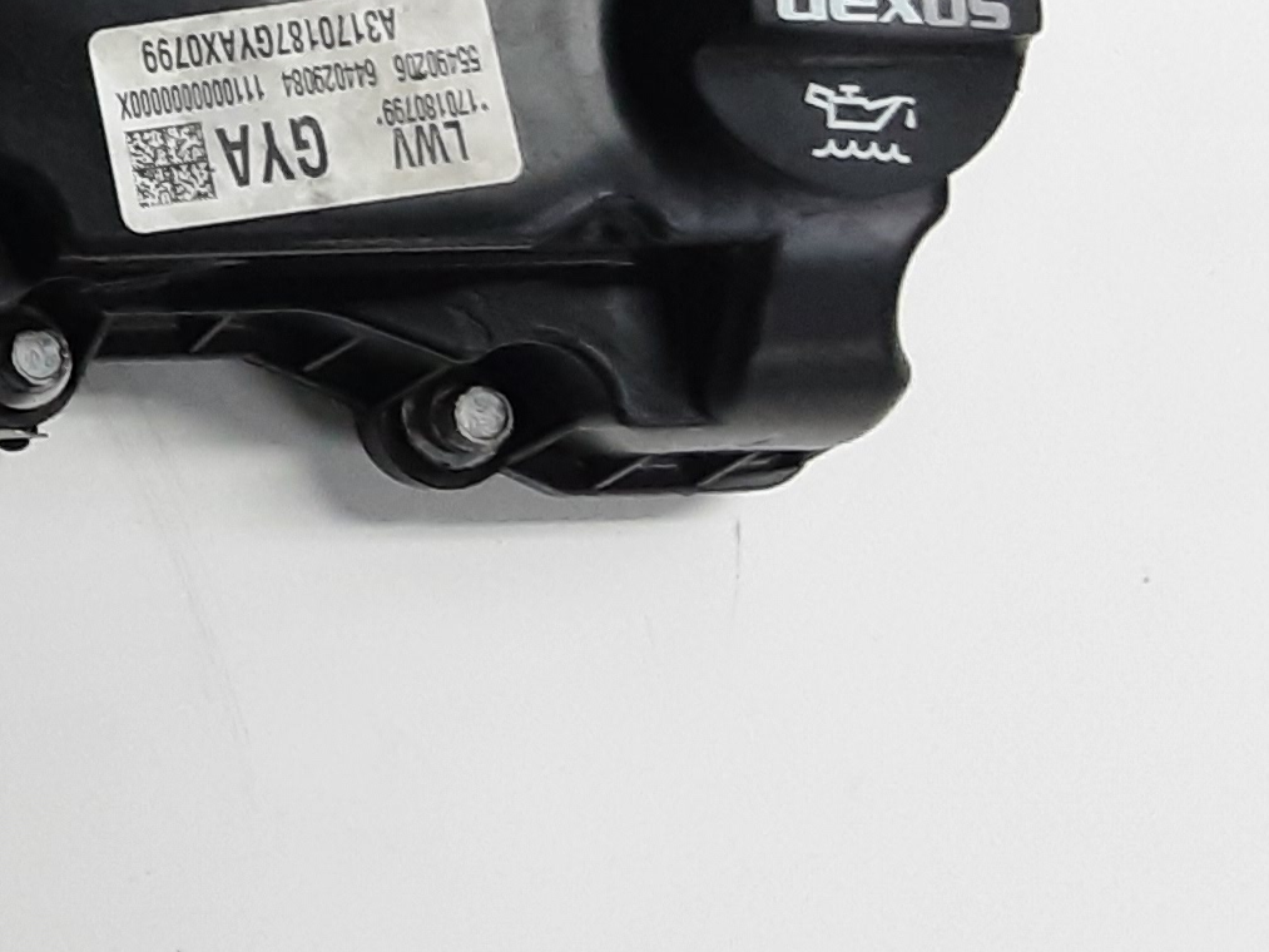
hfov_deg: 19.7
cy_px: -258
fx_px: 3190
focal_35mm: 87
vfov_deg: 16.2
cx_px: -610
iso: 125
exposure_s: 1/50
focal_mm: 2.91
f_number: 1.9
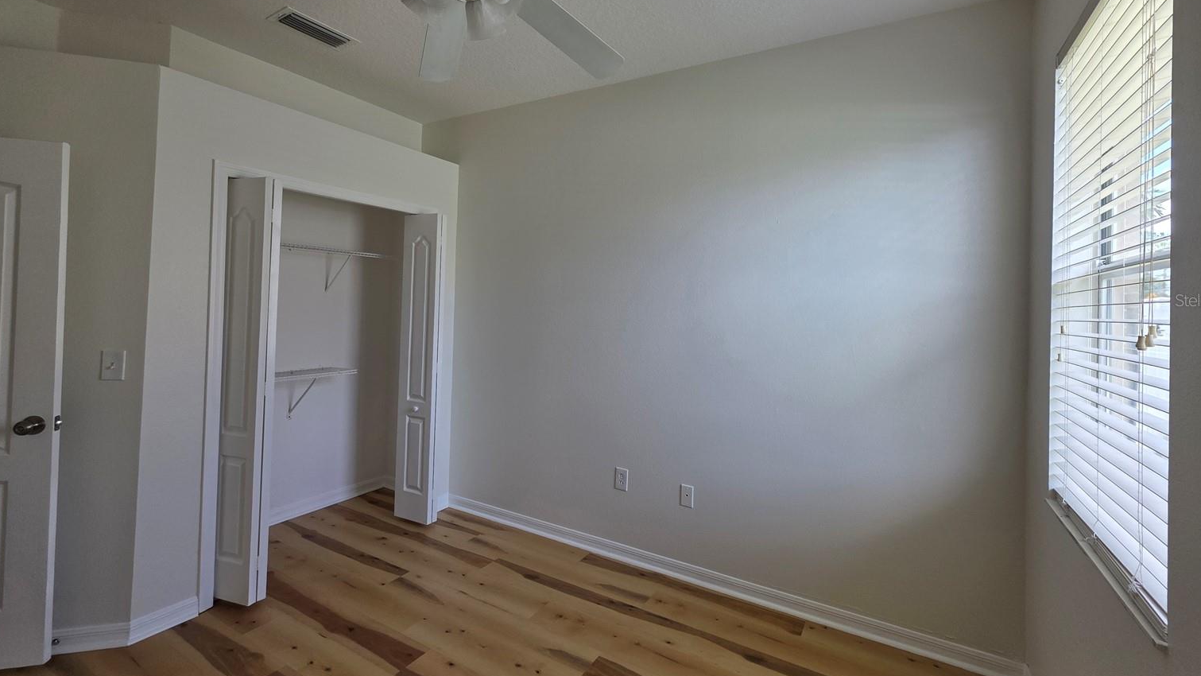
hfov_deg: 103.0
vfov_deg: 70.3
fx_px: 478
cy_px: 300
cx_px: 614
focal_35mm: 15
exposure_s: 1/120
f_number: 1.9
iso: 40
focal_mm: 2.2
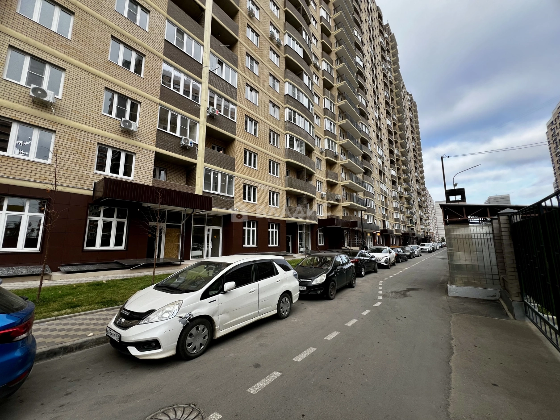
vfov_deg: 89.9
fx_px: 210
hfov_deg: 106.2
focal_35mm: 13
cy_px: 210
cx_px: 280
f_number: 1.8
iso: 32
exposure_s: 1/288
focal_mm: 1.57
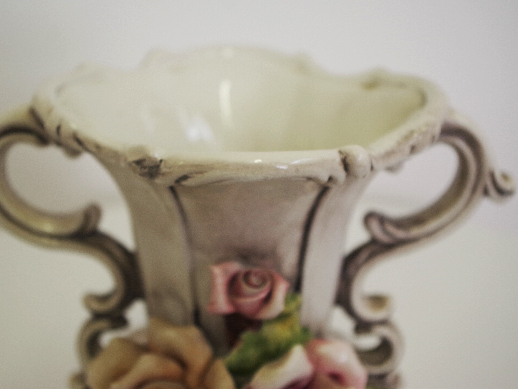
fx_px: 808
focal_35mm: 54
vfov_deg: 27.0
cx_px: 231
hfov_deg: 35.5
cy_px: 191
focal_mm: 32.5
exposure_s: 1/60
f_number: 4
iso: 400
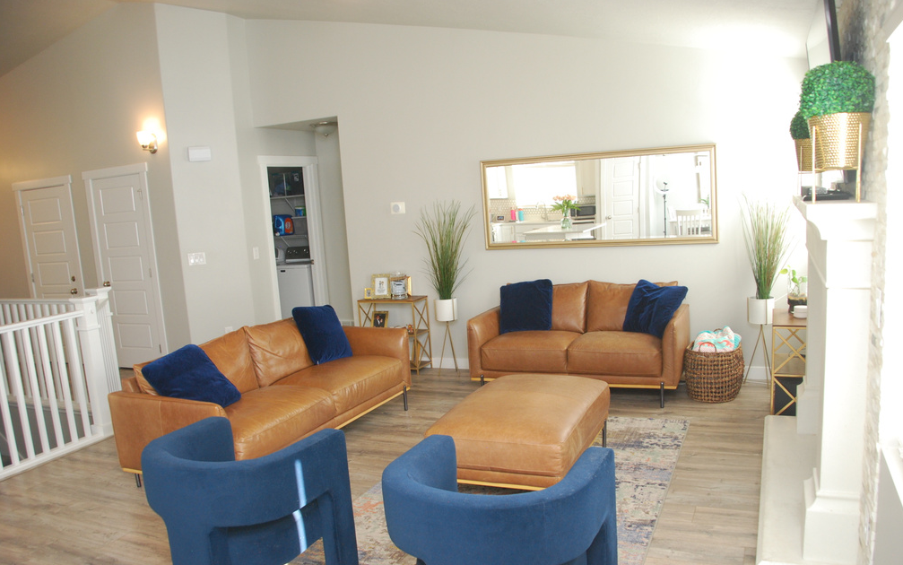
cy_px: 305
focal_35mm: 28
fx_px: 689
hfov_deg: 66.5
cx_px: 455
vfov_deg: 44.5
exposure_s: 1/60
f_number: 4
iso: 500
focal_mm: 18
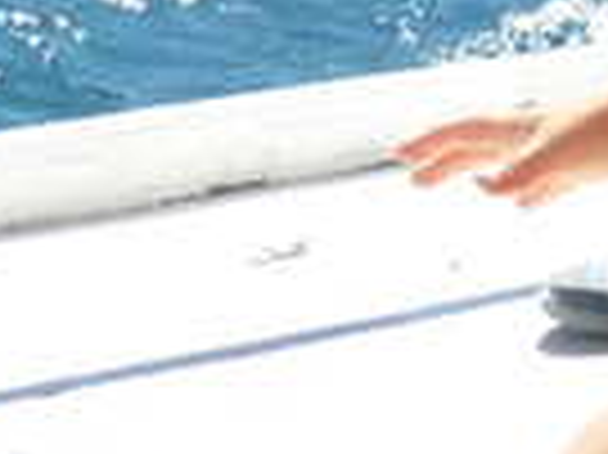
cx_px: 1450
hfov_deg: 8.5
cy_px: -243
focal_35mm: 214
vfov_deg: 6.8
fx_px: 3755
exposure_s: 1/500
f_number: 3.6
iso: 100
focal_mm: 6.5
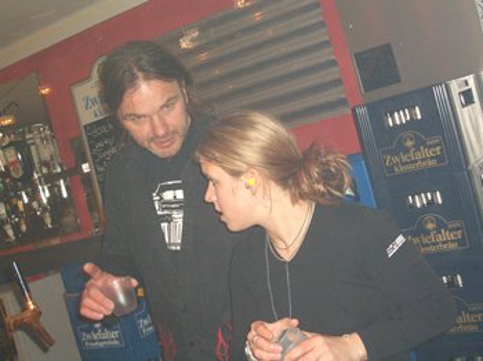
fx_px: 683
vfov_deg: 29.6
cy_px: 180
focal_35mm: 49
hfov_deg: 38.9
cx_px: 242
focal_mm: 8.2
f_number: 3.1
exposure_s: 1/60
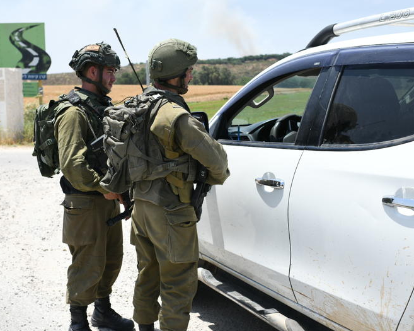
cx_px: 173
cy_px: 167
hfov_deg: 38.7
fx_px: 588
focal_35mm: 48
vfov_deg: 31.4
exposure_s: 1/500
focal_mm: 35
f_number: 5
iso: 100
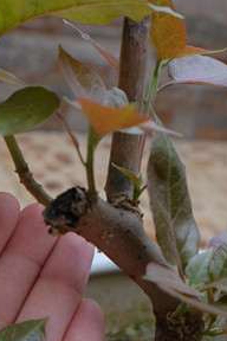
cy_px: 237
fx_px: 709
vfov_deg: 26.8
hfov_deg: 18.1
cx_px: 56
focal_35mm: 75
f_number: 5
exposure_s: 1/150
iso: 800
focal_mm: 18
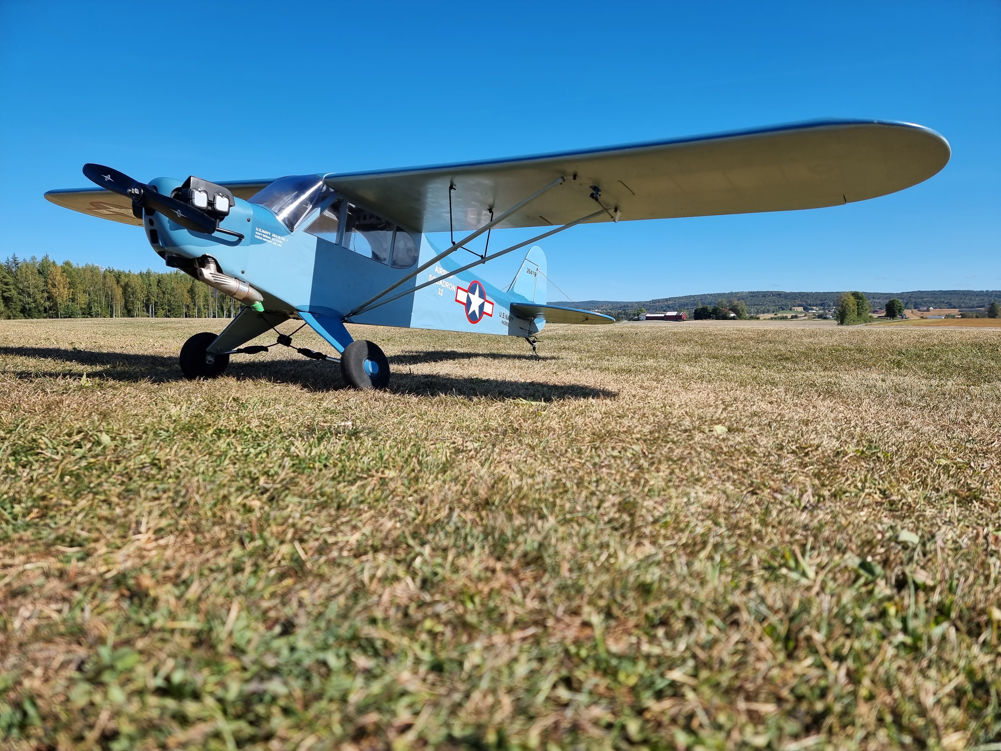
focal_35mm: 24
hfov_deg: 71.6
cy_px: 376
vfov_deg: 56.8
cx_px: 500
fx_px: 694
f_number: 1.8
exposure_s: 1/898
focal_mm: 6.7
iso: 50
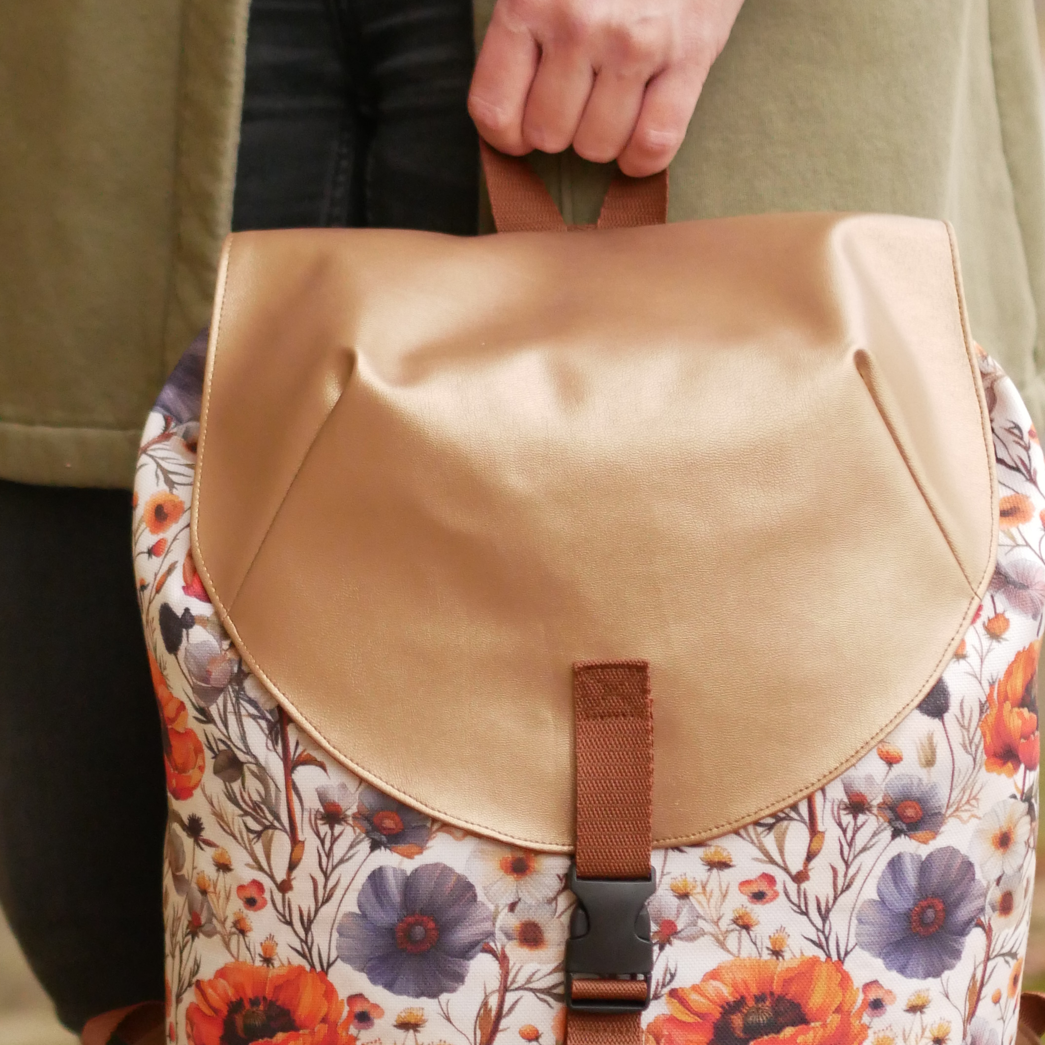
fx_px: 5875
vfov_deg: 10.2
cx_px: 436
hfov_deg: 10.2
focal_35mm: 172
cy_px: 744
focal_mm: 45
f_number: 1.8
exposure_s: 1/3200
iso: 1600
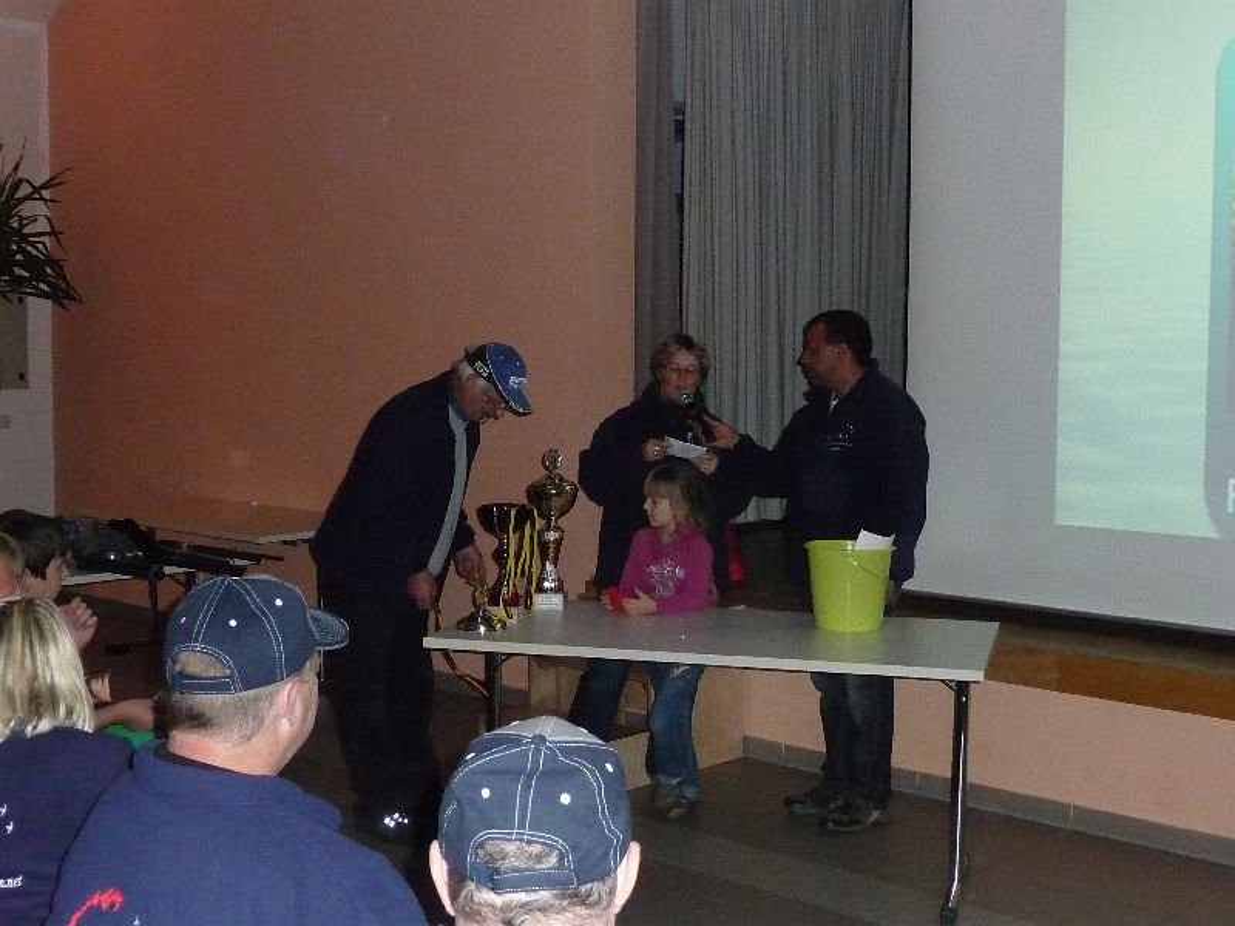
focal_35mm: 45
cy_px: 463
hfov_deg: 42.1
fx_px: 1605
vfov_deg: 32.2
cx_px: 618
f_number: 4.1
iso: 800
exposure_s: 1/30
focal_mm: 7.6
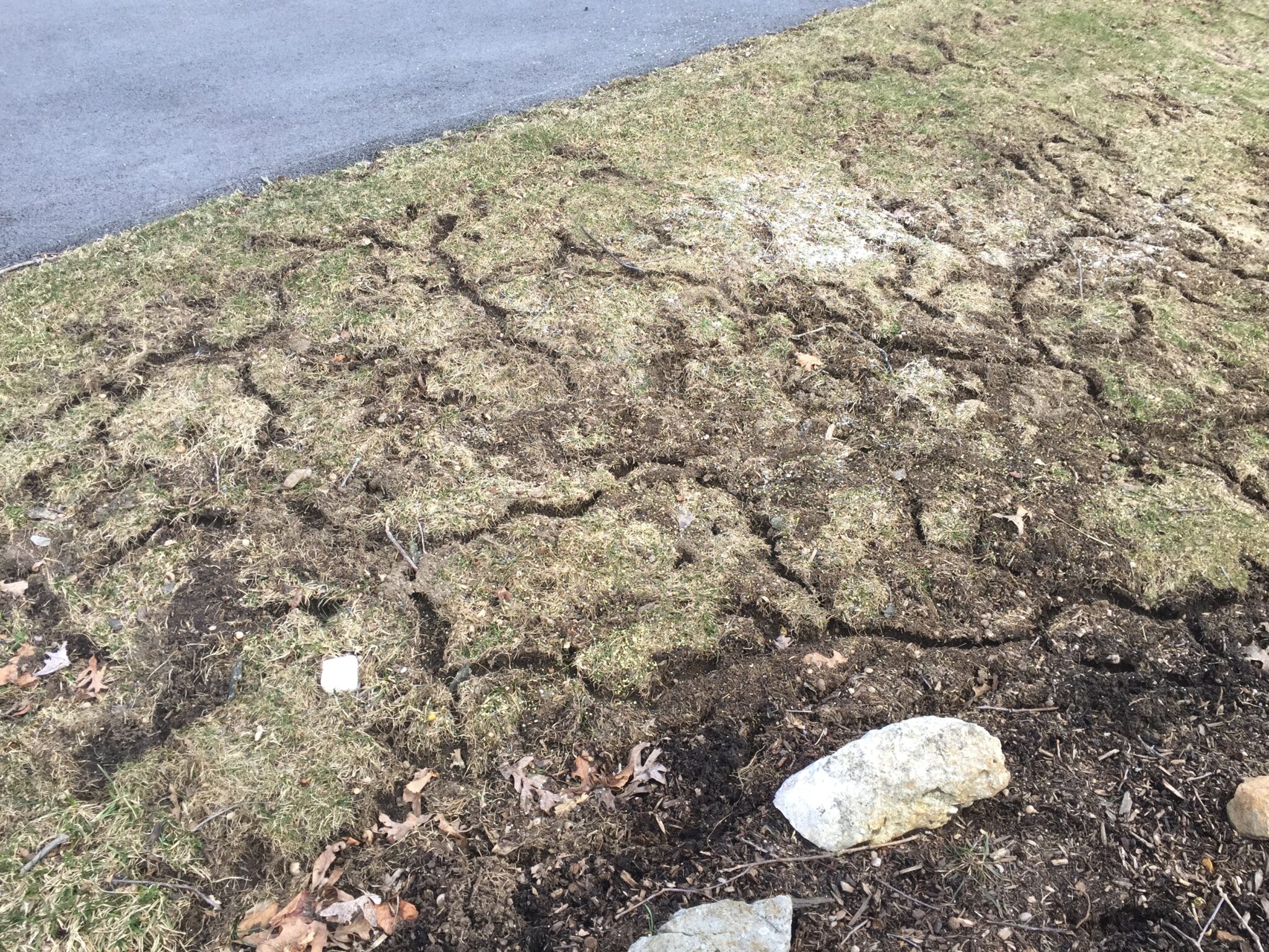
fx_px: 1063
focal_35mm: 29
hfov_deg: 61.7
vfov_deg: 48.2
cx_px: 634
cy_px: 476
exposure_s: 1/133
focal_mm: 4.15
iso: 32
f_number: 2.2
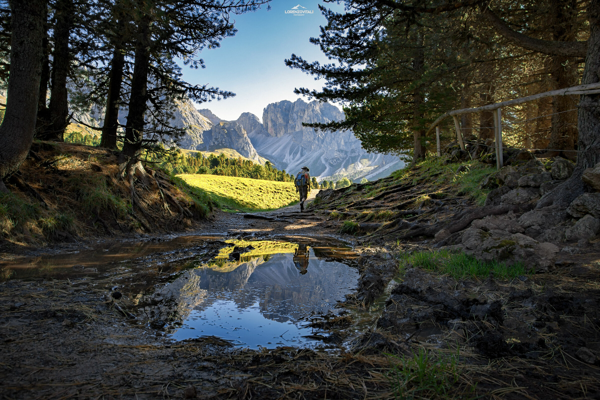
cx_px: 300
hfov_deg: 70.4
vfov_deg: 50.4
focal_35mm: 26
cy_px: 200
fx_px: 425
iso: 100
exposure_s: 1/20
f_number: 9
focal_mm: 17
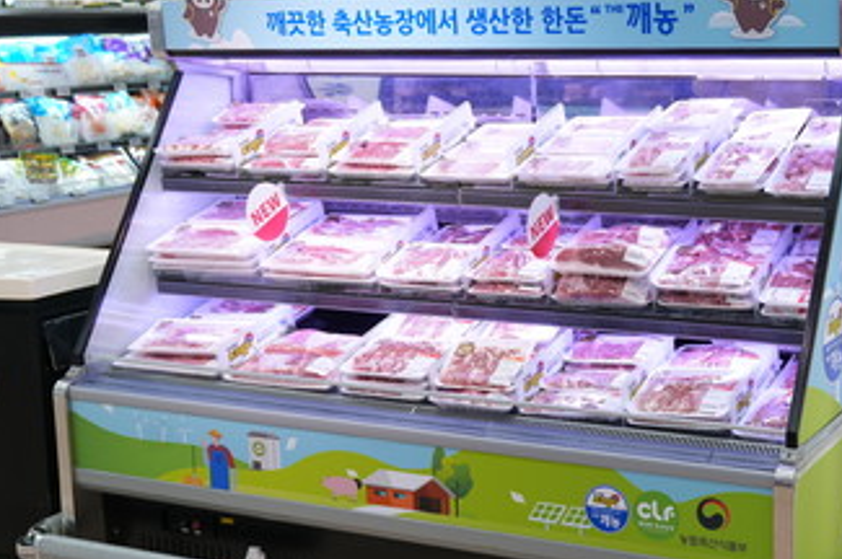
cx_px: 637
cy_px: 241
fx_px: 1425
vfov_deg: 22.2
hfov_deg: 32.3
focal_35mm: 61
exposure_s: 1/160
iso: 640
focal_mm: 33
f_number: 4
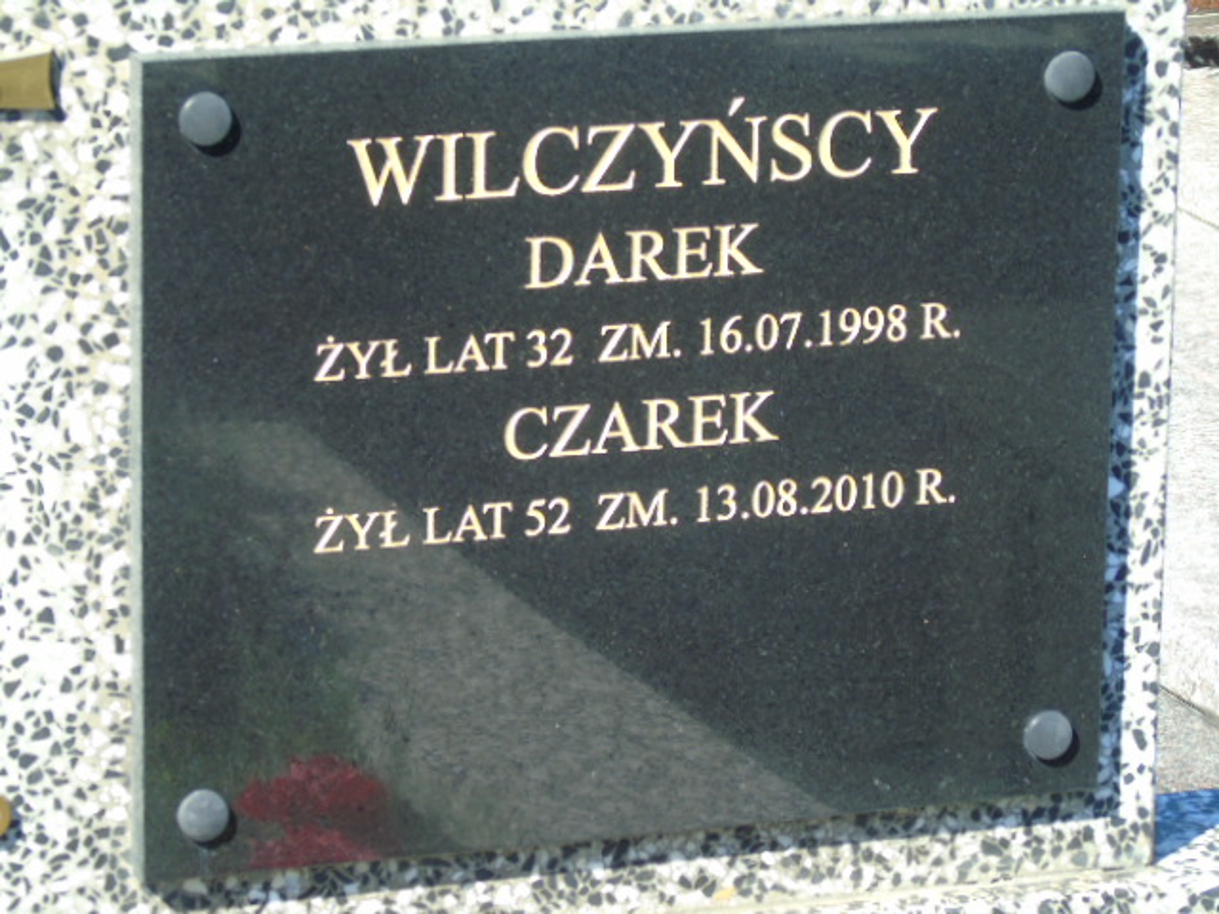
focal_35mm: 162
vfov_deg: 9.2
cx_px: 610
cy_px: 457
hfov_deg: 12.2
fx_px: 5705
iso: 80
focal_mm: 29
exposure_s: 1/125
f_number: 4.9
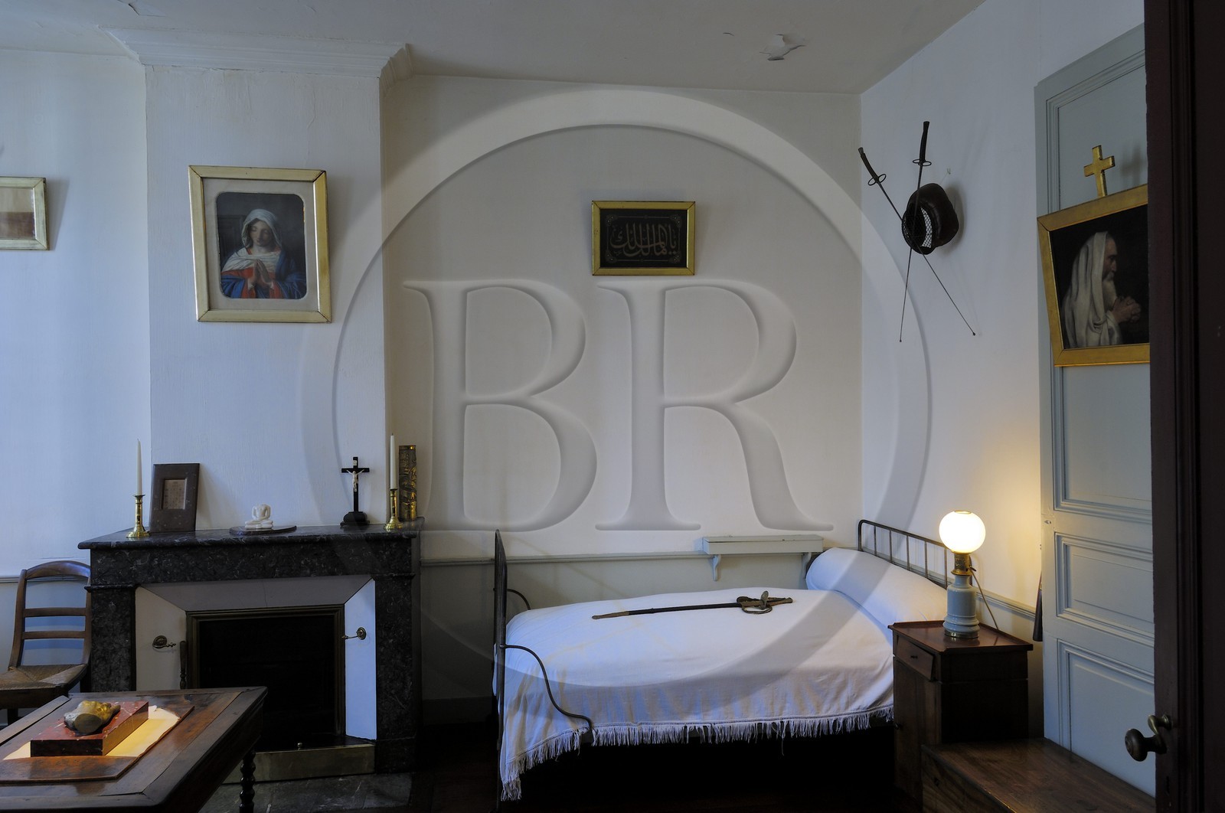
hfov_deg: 73.8
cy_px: 406
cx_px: 612
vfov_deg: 53.0
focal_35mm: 24
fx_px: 816
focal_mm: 16
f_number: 11
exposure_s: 1.5
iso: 100
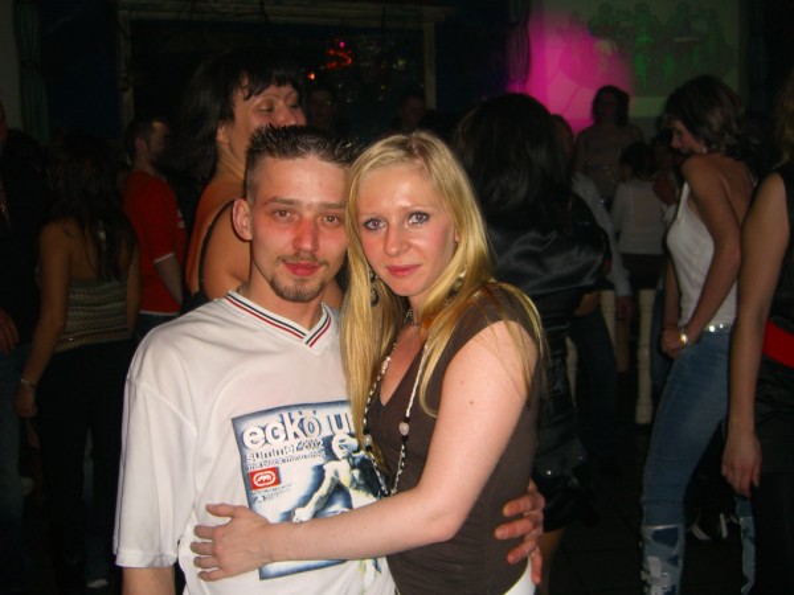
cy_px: 298
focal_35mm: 38
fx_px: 872
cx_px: 397
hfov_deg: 49.0
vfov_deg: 37.7
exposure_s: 1/60
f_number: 2.8
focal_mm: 7.9
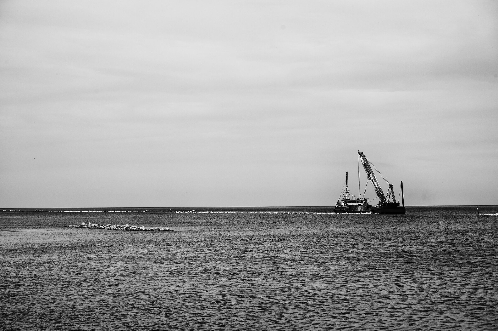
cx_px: 249
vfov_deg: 22.2
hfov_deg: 32.9
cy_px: 166
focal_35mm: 61
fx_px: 843
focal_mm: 61
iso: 100
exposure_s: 1/800
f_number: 8
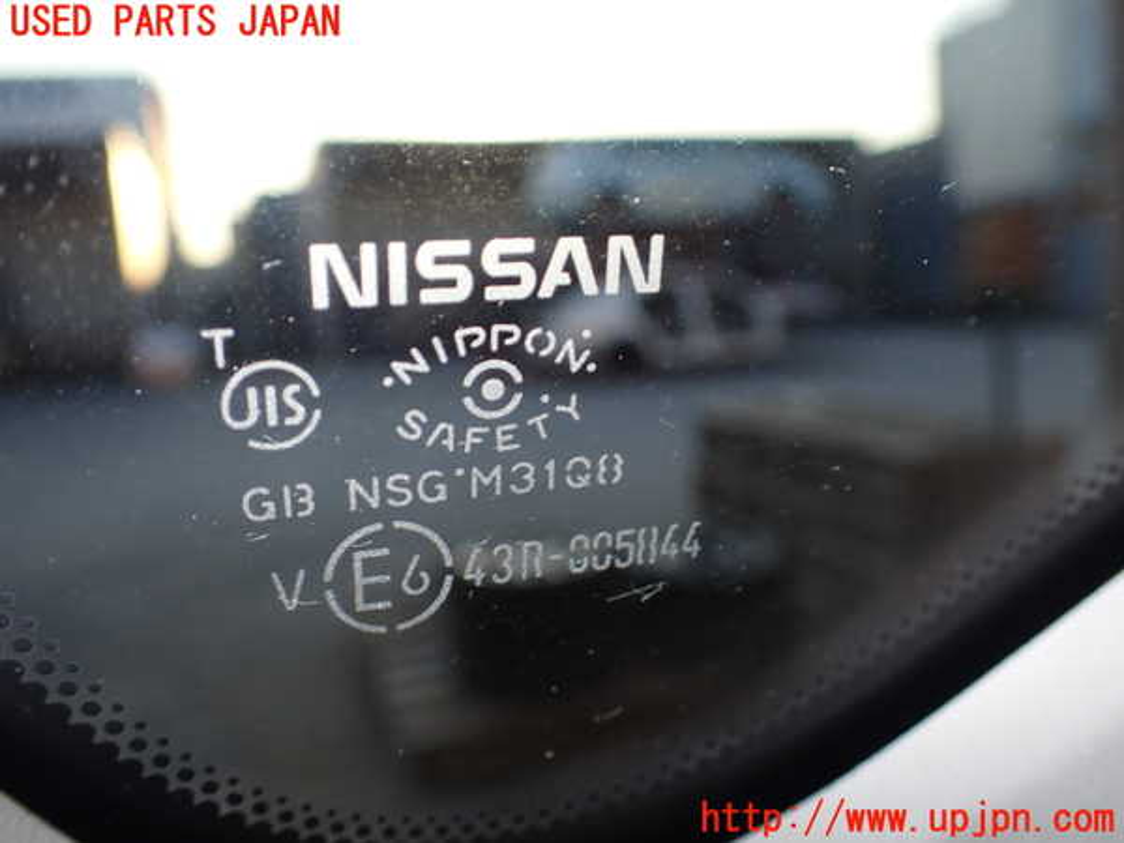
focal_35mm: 30
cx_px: 562
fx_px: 974
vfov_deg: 46.8
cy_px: 422
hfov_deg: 60.0
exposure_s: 1/30
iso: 200
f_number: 6.3
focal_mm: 5.4
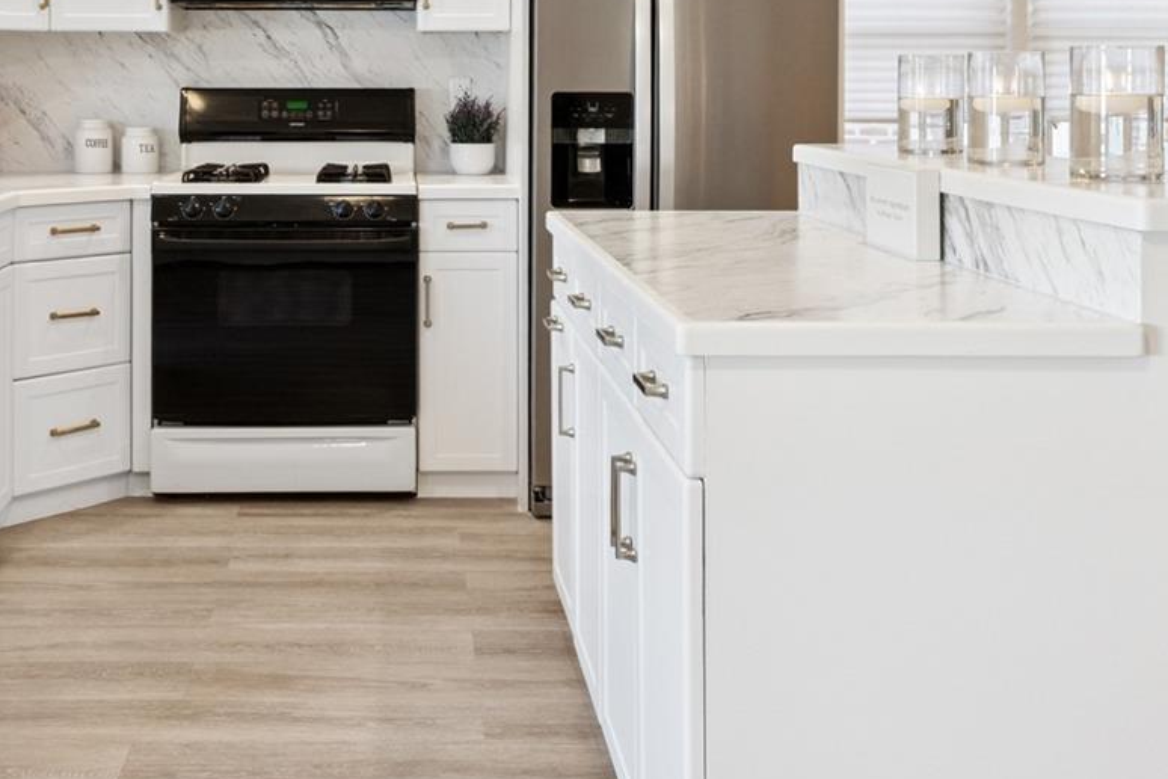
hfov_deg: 42.6
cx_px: 337
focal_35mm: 45
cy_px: 91
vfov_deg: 28.8
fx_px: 1460
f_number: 14
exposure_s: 1/15
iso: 640
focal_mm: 17
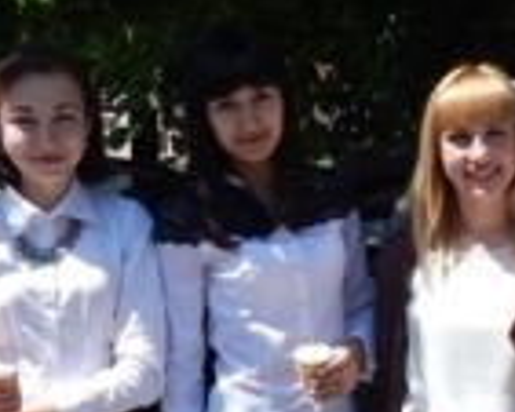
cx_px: 398
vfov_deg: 17.1
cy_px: 341
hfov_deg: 21.3
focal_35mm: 89
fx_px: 1357
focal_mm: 4
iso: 125
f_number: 3
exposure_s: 1/1000
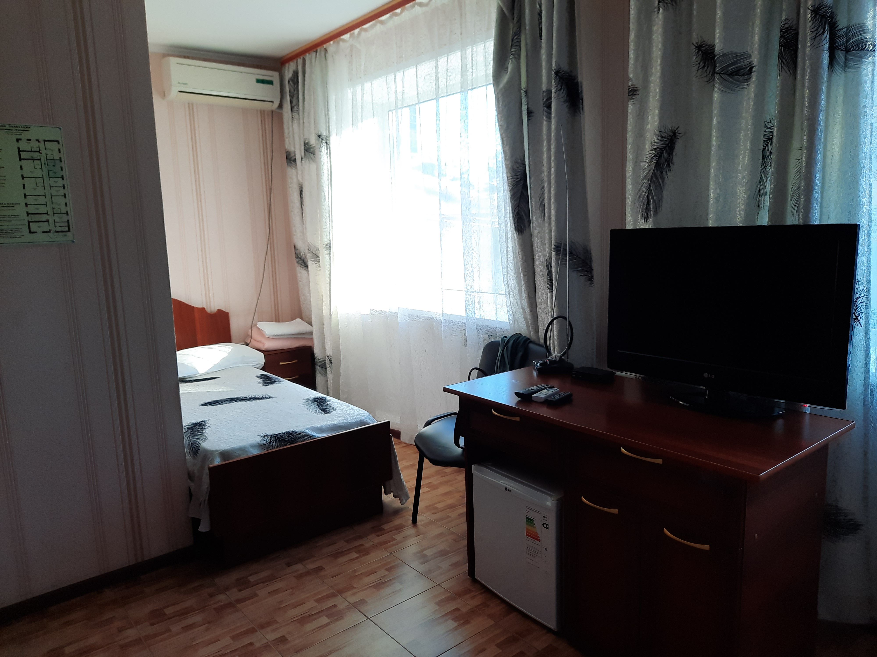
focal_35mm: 25
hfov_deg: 69.4
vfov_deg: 54.9
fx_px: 633
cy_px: 328
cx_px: 438
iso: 64
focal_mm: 4.6
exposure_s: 1/60
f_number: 2
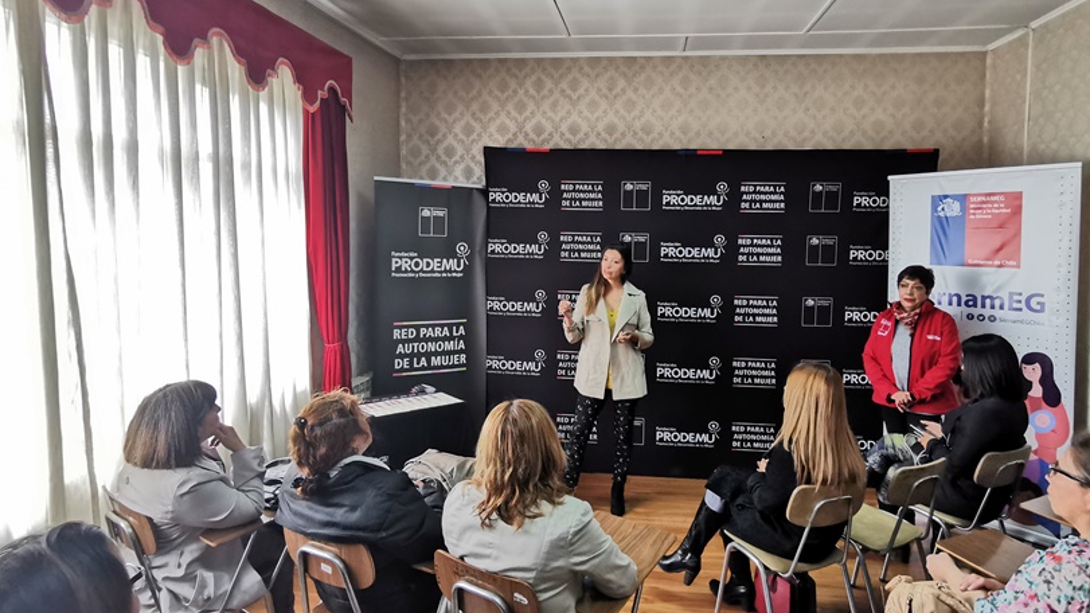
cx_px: 578
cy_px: 258
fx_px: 636
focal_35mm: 22
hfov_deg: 81.1
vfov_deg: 51.3
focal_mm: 2.35
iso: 200
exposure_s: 1/50
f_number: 2.2
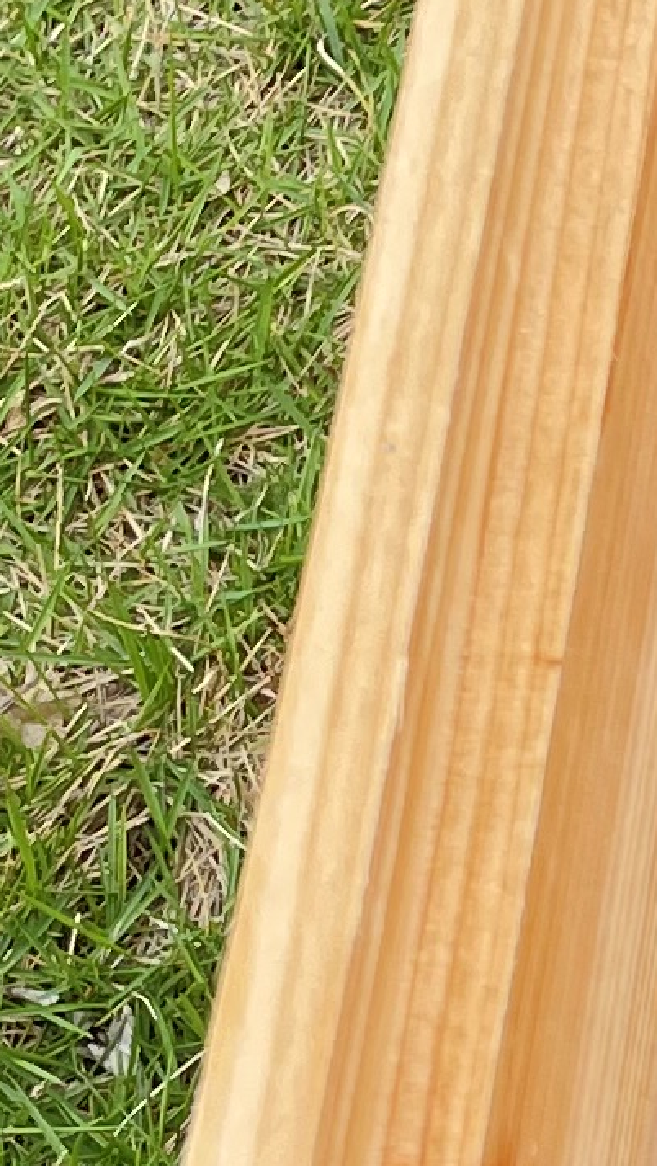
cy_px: 988
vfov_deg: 13.4
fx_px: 4952
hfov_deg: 7.0
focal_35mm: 160
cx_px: 1812
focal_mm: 4.2
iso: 50
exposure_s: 1/640
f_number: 1.6
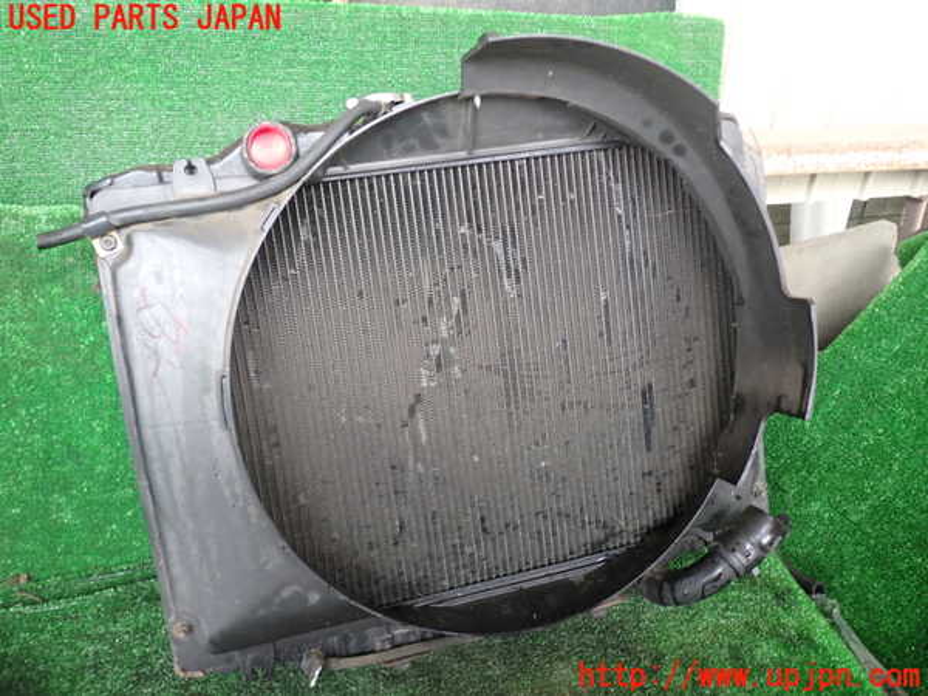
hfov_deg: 60.0
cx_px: 464
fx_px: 804
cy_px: 348
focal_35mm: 30
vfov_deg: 46.8
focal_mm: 5.4
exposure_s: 1/40
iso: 200
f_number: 2.3
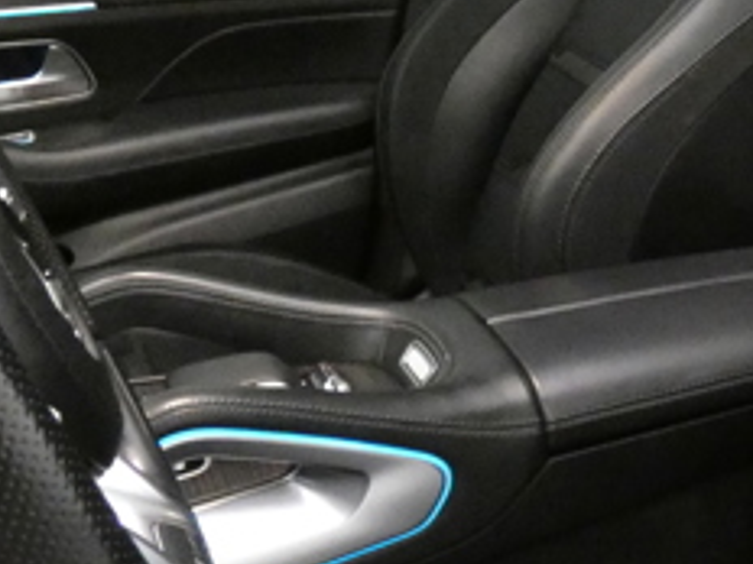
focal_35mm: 69
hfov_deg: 26.8
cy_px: 311
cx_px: 727
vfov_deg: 21.3
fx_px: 1501
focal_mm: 3.6
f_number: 2.8
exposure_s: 1/20
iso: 1600
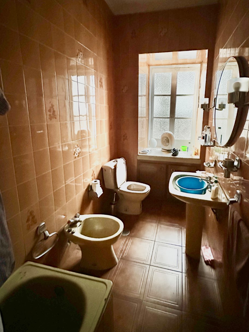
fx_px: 163
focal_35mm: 17
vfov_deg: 90.5
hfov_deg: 74.2
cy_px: 143
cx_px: 145
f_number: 2.2
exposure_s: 1/57
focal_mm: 2.22
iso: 1250
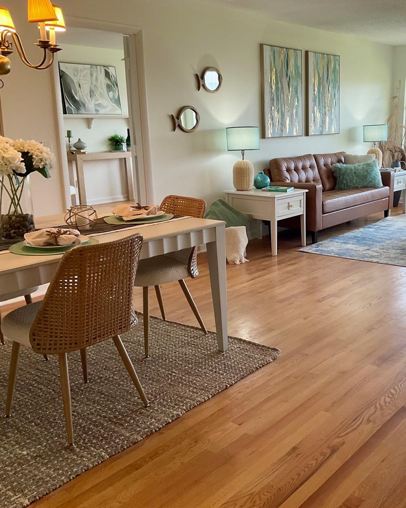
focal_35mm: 38
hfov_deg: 38.3
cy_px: 254
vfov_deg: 47.9
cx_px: 297
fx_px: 571
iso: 40
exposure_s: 1/60
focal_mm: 3
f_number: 1.8
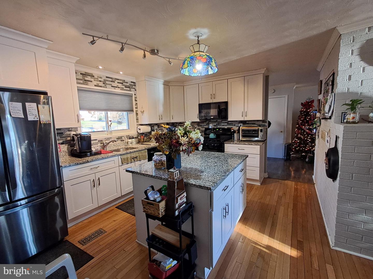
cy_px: 140
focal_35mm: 16
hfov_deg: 94.5
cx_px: 186
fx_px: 172
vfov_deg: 78.1
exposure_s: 1/40
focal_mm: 1.64
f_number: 2.2
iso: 125
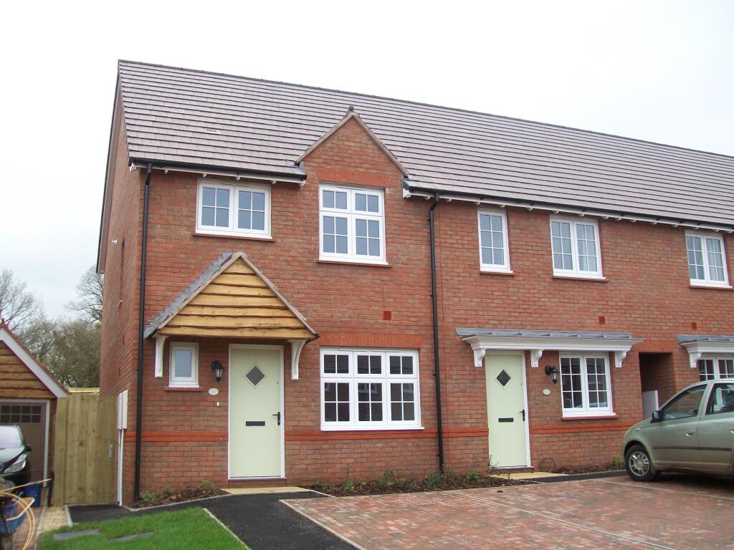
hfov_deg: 51.4
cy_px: 275
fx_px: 763
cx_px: 367
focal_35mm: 36
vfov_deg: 39.7
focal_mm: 6
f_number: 2.7
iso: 64
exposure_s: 1/80
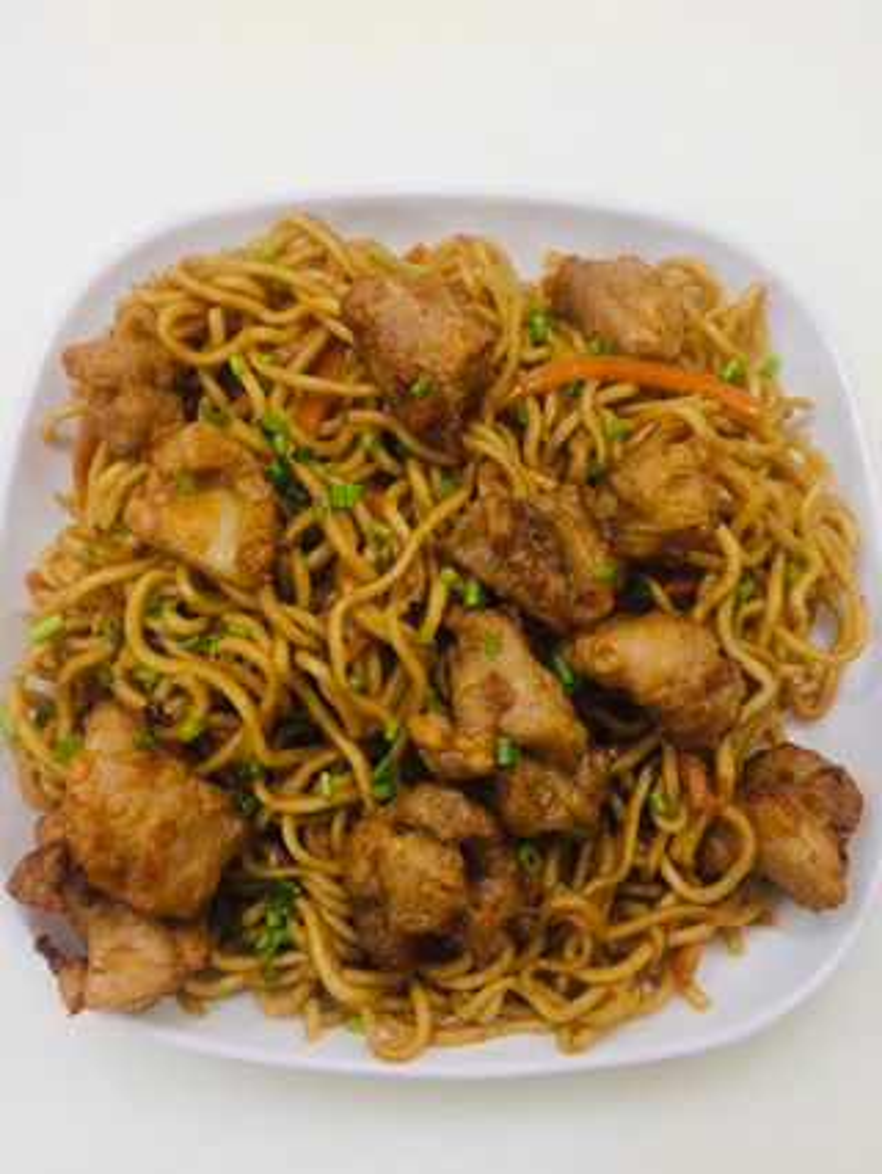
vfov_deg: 61.6
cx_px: 441
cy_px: 587
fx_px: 984
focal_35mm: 29
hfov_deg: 48.3
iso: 125
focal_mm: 4.15
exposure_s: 1/33
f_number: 2.2
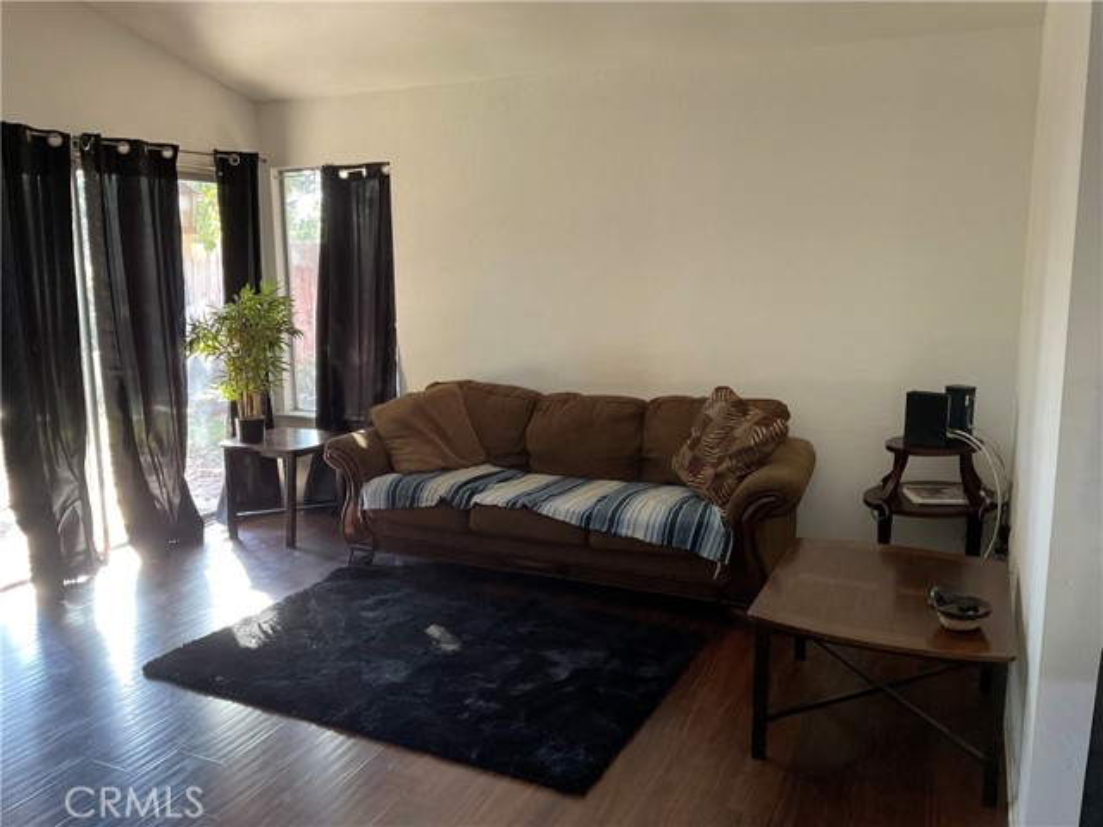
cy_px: 414
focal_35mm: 29
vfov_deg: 48.2
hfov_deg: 61.7
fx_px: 924
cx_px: 552
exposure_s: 1/60
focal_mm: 3
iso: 200
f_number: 1.8
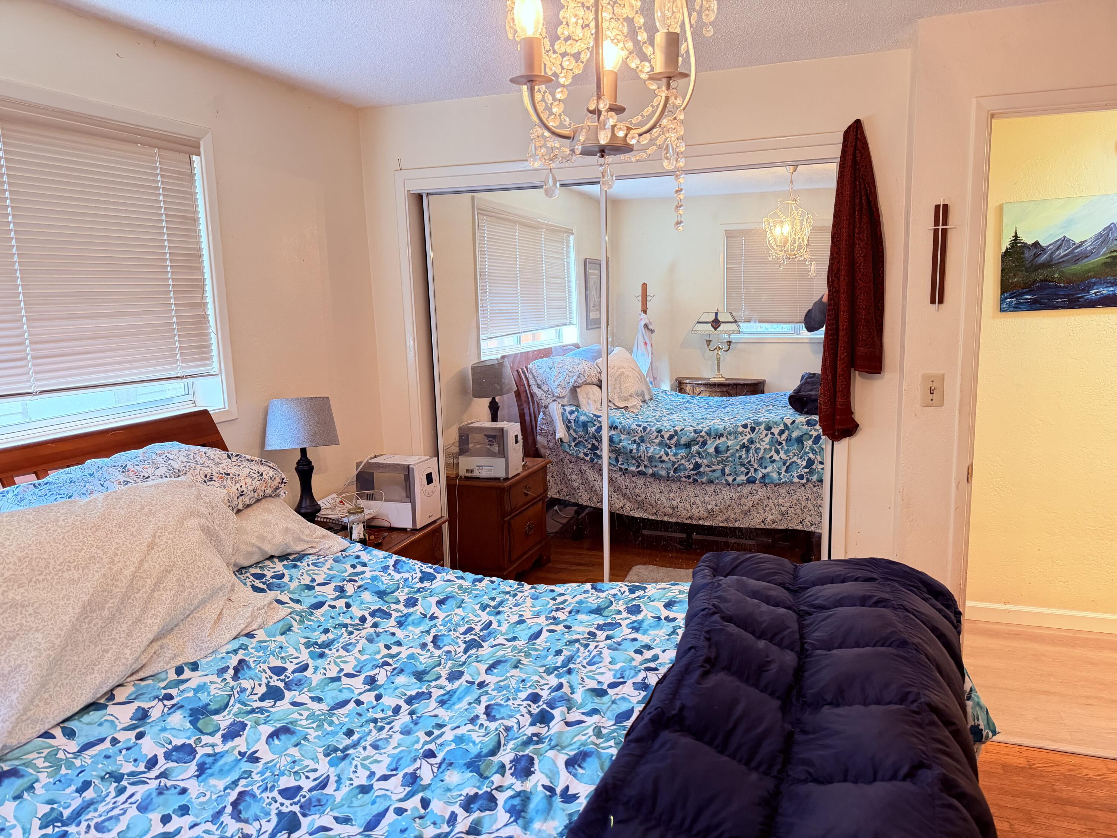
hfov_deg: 71.6
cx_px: 558
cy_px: 419
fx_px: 774
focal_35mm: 24
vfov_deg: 56.8
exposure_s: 1/60
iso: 640
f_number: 1.78
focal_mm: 6.76
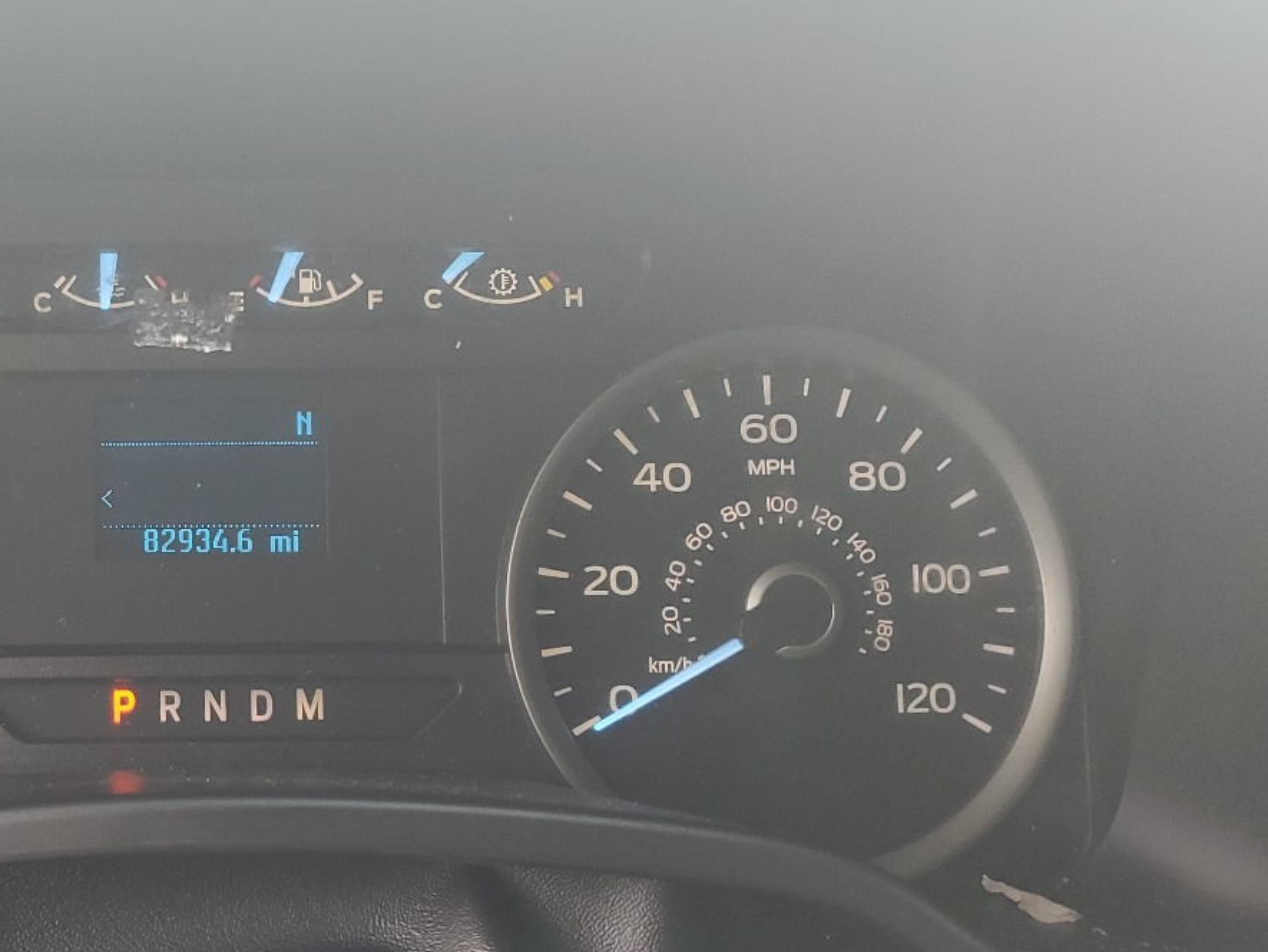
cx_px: 145
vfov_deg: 30.9
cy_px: 508
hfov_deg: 37.9
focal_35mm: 47
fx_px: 1722
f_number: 1.5
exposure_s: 1/120
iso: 62
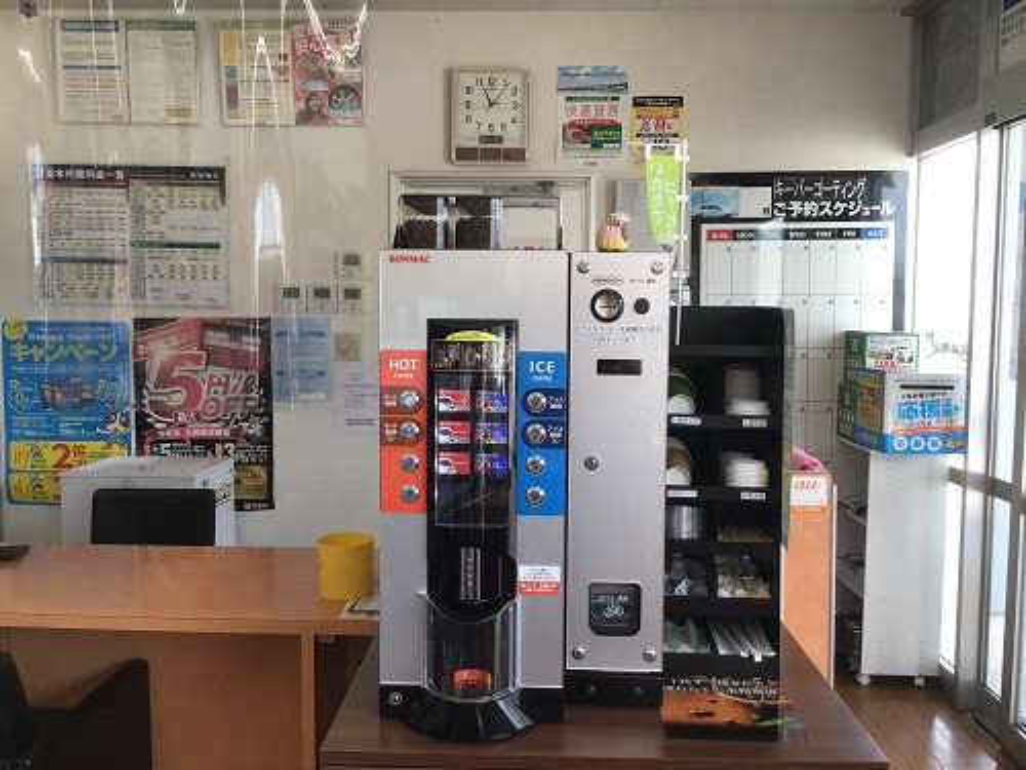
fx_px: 919
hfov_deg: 58.4
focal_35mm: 31
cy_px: 385
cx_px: 513
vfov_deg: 45.4
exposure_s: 1/120
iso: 40
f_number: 2.4
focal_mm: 3.3
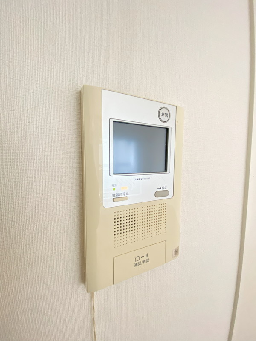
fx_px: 128
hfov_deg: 89.9
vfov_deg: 106.2
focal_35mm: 13
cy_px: 170
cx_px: 128
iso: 250
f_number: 2.4
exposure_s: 1/103
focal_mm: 1.54
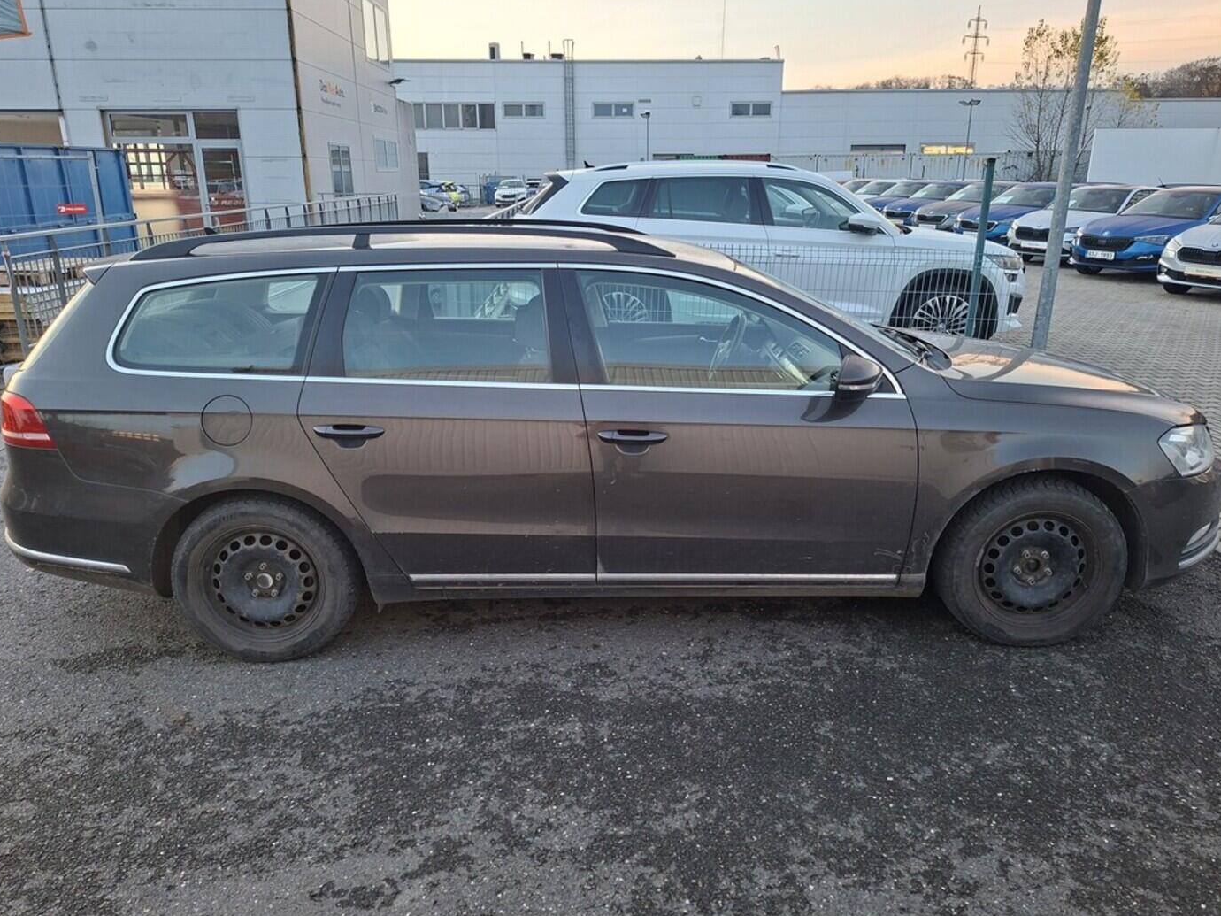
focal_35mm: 24
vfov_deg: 56.8
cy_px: 455
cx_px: 610
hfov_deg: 71.6
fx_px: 847
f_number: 1.8
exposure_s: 1/100
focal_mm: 5.54
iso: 250
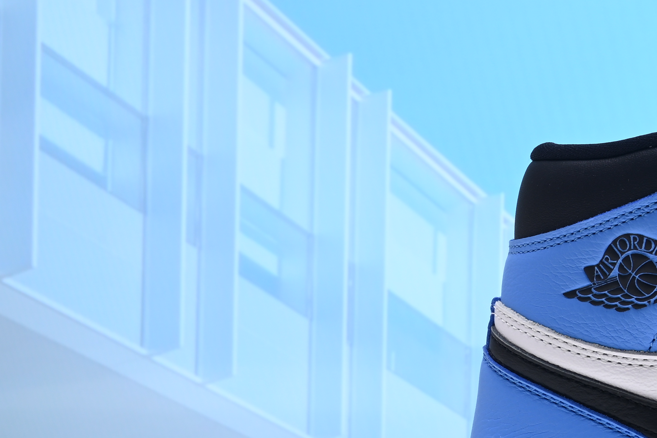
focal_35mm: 111
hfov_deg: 17.1
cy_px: 142
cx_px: 891
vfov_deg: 12.3
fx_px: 2026
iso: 100
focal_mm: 39
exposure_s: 1/2
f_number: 16
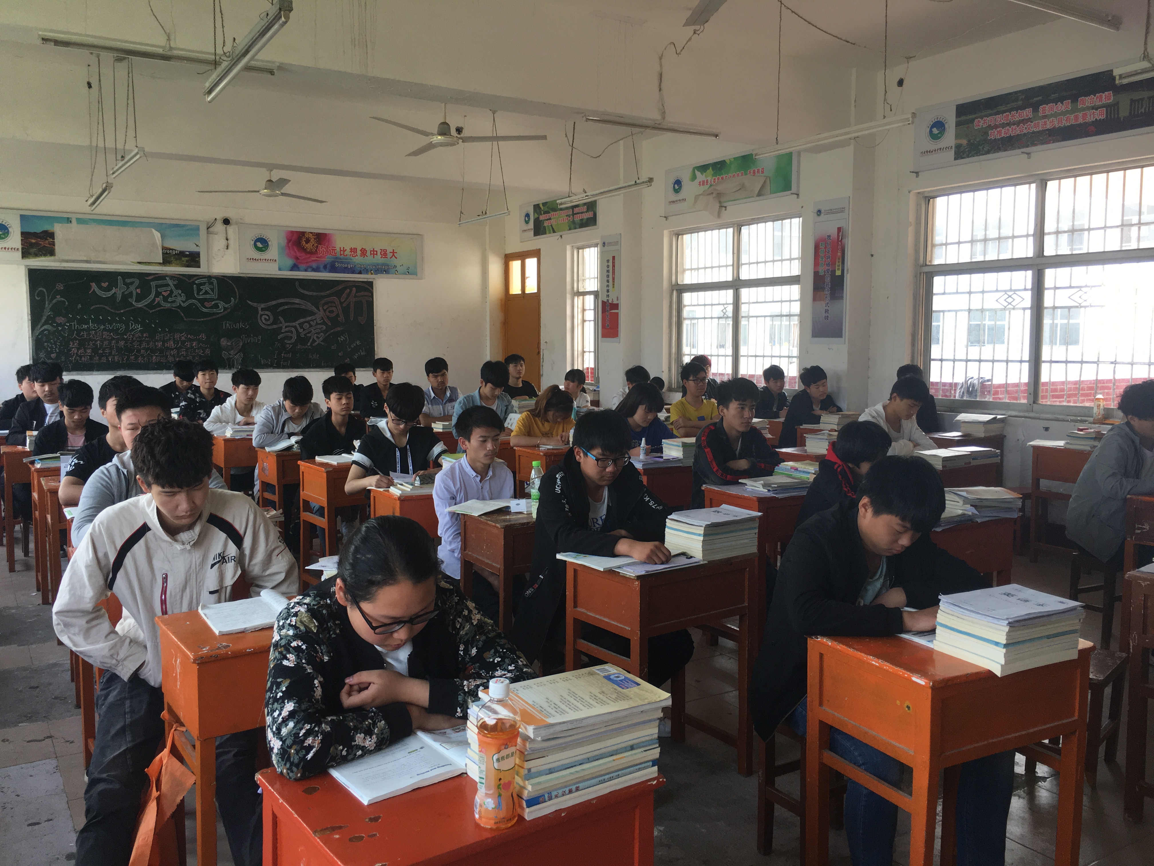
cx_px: 577
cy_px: 433
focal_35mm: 29
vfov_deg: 48.2
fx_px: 967
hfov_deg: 61.7
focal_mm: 4.15
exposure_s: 1/100
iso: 40
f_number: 2.2
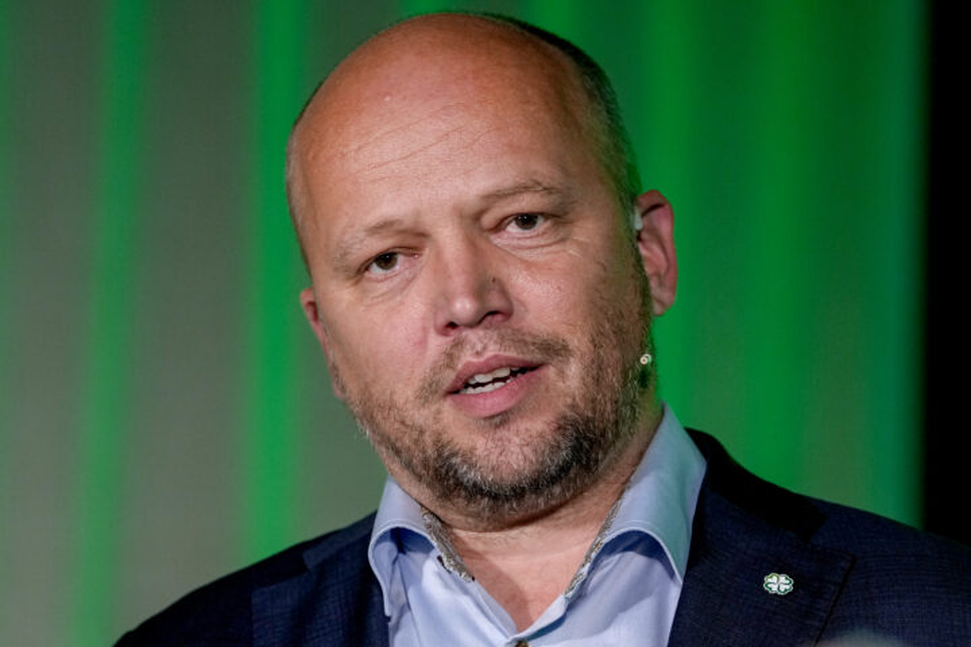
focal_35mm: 300
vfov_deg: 4.6
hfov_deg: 6.9
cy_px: 324
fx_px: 8091
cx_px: 486
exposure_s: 1/100
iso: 2000
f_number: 3.5
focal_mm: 200
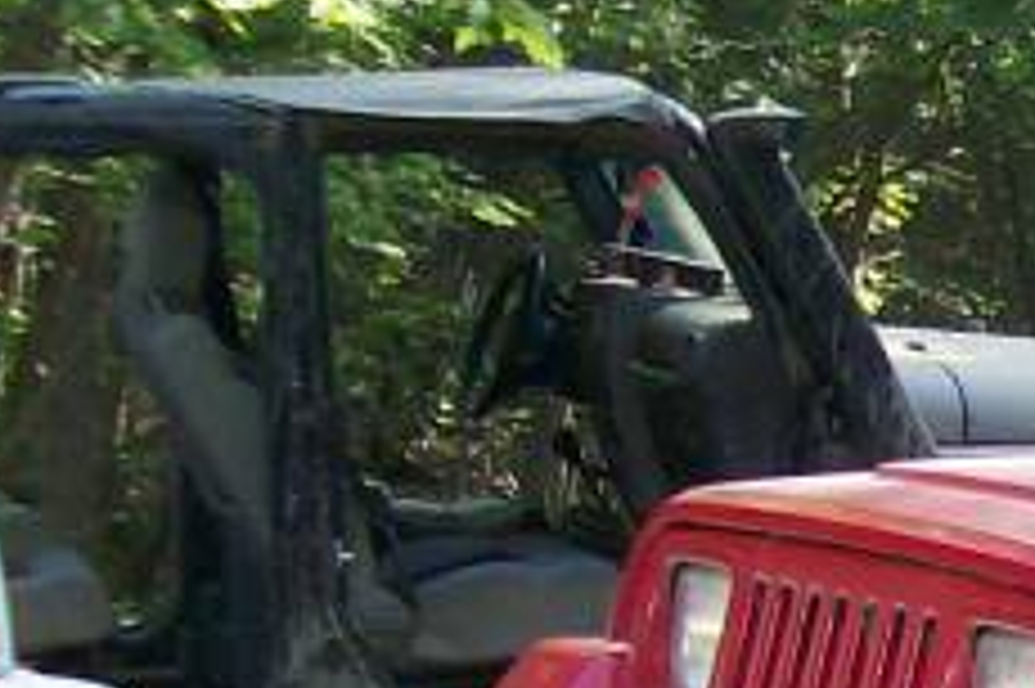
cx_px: 1984
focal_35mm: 167
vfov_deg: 8.1
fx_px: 4798
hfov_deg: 11.3
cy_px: 962
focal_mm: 6
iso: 80
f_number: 2.7
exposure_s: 1/160
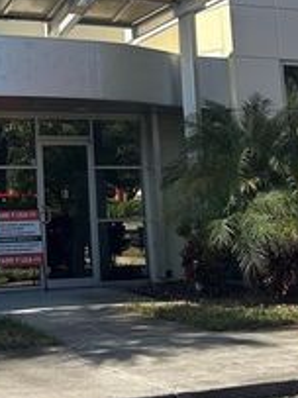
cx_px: -6
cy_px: 17
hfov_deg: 18.1
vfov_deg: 23.8
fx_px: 908
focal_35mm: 79
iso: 80
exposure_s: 1/2591
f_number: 1.78
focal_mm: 6.86
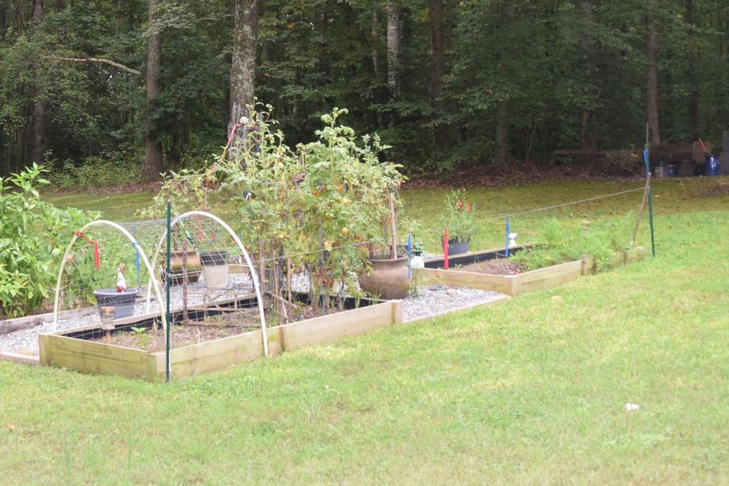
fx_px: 1174
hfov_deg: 34.1
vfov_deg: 23.1
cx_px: 223
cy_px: 120
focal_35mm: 58
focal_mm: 18
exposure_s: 1/125
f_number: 5.6
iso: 800
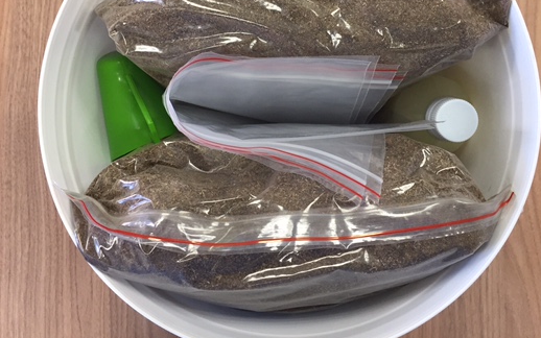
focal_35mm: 38
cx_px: 284
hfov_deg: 51.5
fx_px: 560
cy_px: 95
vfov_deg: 33.1
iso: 50
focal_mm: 4.15
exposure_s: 1/30
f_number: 2.2
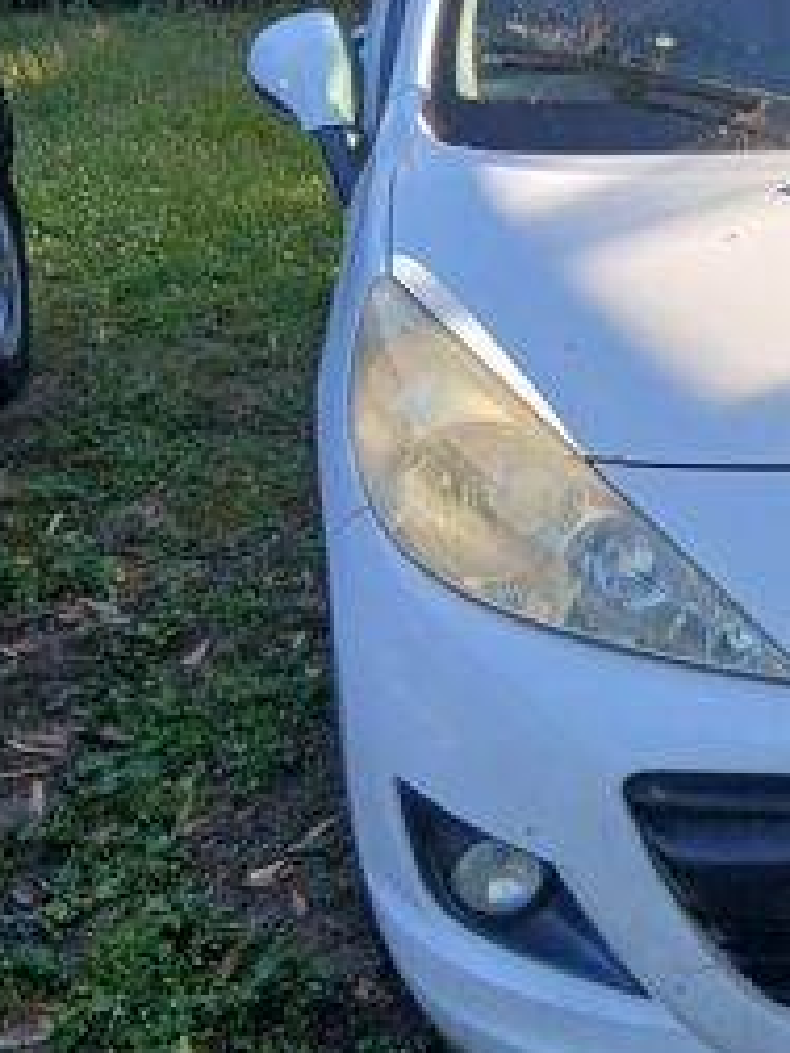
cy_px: 372
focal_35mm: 66
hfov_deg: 20.7
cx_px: 966
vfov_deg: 29.2
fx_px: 2008
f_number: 1.8
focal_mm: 3.98
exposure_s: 1/100
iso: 25
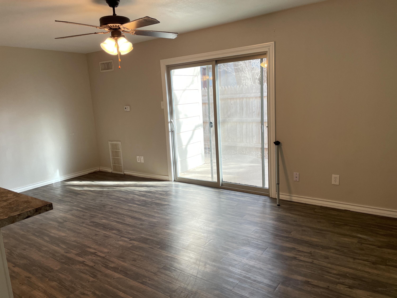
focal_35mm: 26
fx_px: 298
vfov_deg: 53.1
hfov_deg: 67.3
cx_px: 198
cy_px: 149
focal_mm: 4.2
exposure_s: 1/120
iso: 50
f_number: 1.6
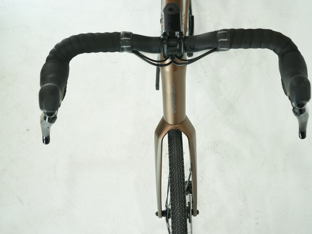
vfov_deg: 32.9
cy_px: 117
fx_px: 397
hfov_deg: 42.9
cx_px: 176
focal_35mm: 44
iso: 1600
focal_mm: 40
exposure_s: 1/200
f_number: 5.6
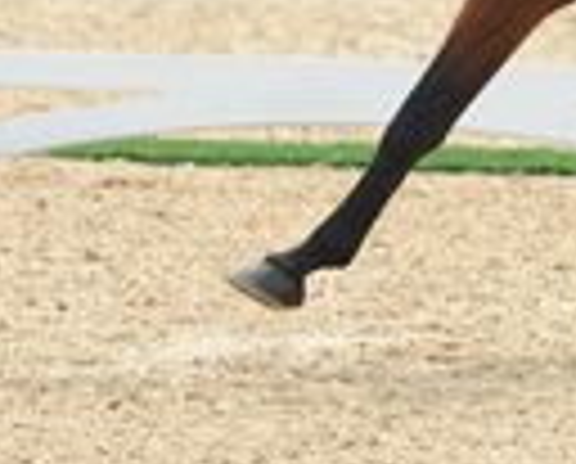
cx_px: 554
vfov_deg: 1.1
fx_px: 23989
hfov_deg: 1.4
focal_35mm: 1404
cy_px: -212
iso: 640
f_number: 5
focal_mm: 300
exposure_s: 1/3200
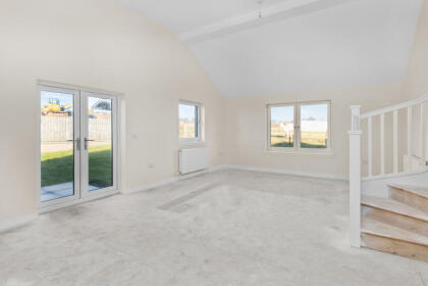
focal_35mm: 17
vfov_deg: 70.3
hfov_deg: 93.2
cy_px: 130
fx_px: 202
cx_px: 202
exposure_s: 1/15
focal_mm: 10
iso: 320
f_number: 9
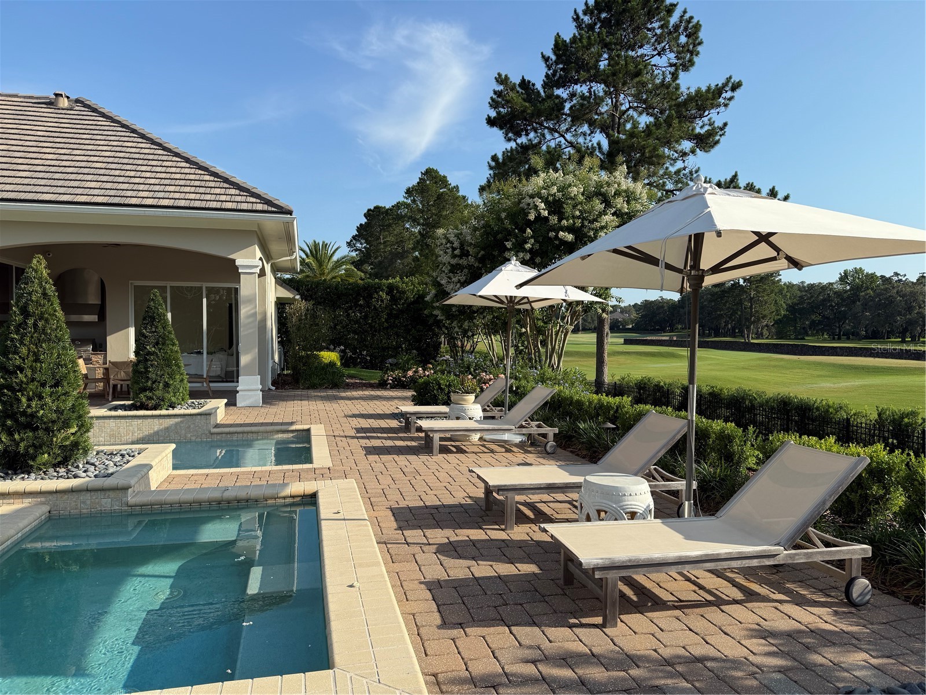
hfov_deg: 71.6
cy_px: 348
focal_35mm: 24
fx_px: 642
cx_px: 463
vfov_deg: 56.8
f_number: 1.78
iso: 80
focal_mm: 6.76
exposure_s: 1/3953
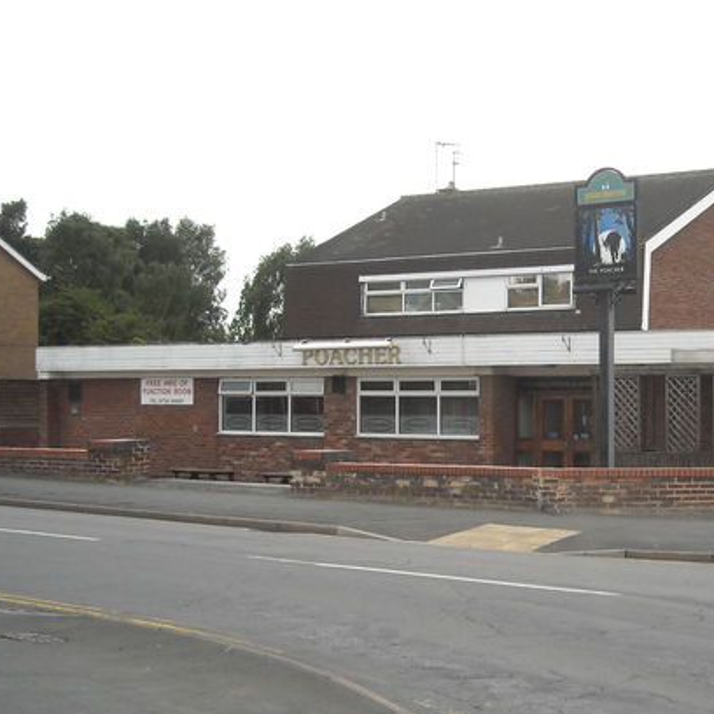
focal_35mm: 68
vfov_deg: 25.3
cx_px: 539
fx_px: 1587
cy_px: 404
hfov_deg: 25.1
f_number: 3.2
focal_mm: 7.92
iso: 147
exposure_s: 1/250
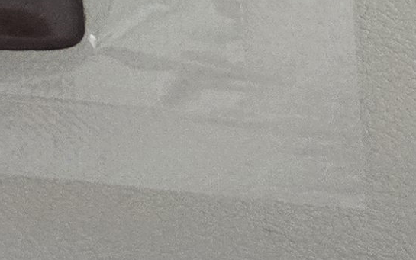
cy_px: -819
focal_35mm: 179
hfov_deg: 9.2
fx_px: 2030
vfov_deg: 6.0
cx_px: -857
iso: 400
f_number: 1.8
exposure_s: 1/120
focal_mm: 5.4
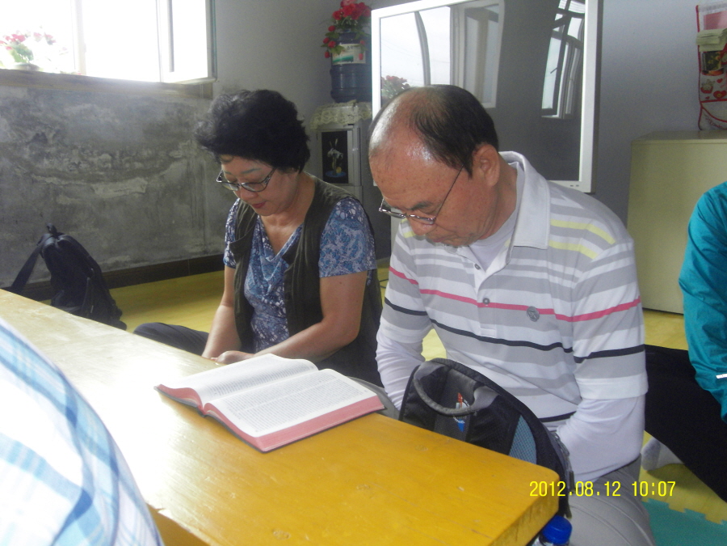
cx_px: 364
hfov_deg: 56.8
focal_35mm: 32
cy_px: 273
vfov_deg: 44.2
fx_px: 672
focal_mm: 5.7
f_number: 3.4
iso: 200
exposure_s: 1/50
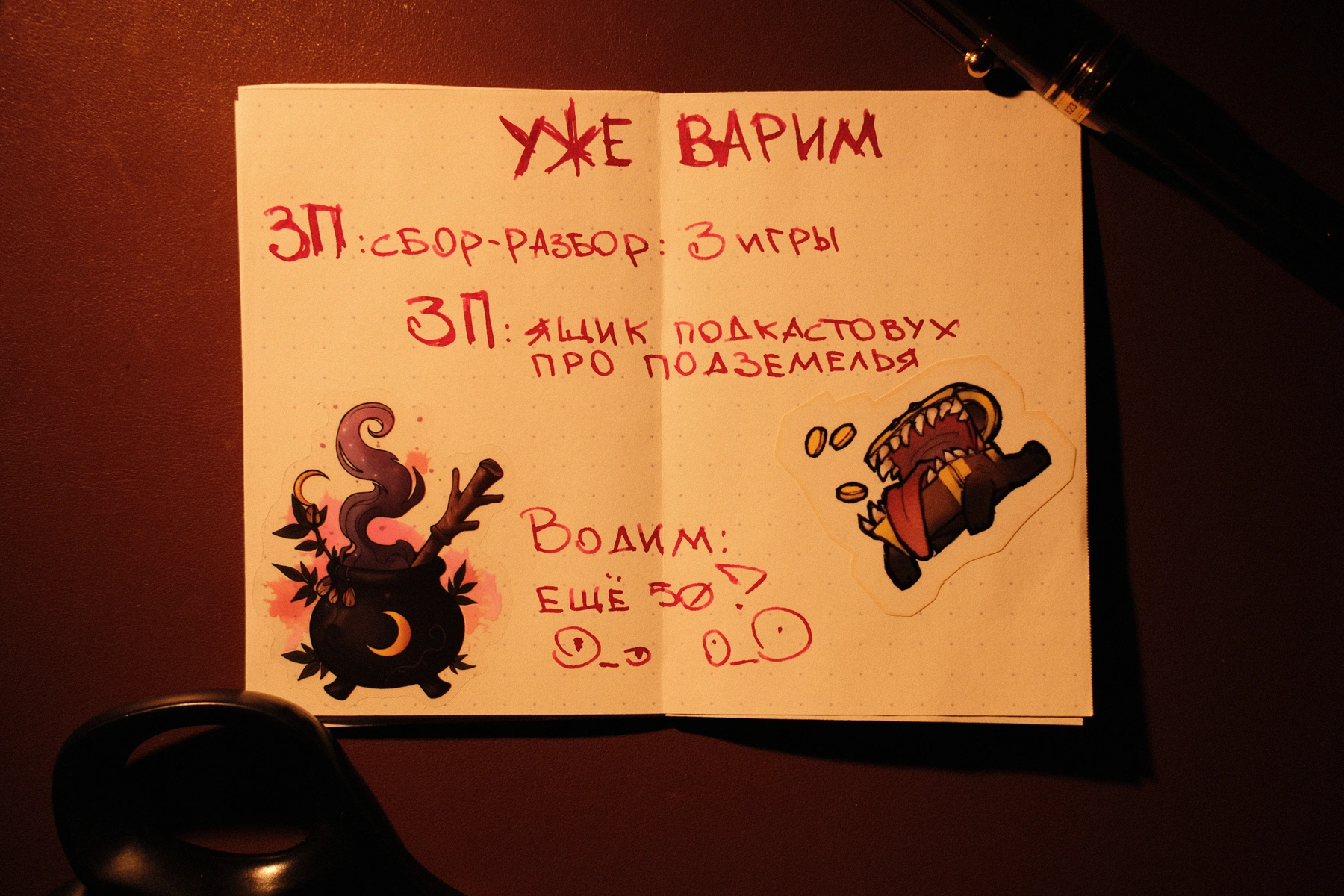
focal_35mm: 53
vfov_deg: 25.5
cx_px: 672
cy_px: 448
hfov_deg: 37.5
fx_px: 1979
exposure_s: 1/250
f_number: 2.8
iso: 200
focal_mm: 35
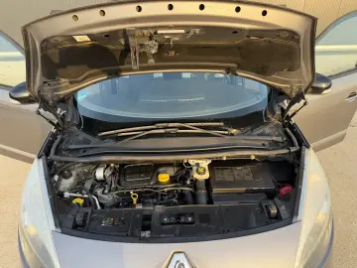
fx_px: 248
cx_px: 178
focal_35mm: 24
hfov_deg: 71.6
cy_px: 134
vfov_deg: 56.8
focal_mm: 6.76
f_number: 1.78
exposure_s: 1/329
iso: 80
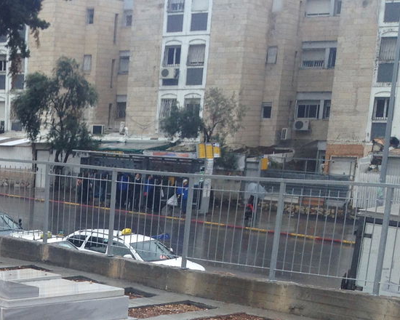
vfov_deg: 17.9
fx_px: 971
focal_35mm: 82
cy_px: 370
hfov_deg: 21.6
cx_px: -76
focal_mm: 4.12
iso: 50
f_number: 2.4
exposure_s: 1/507
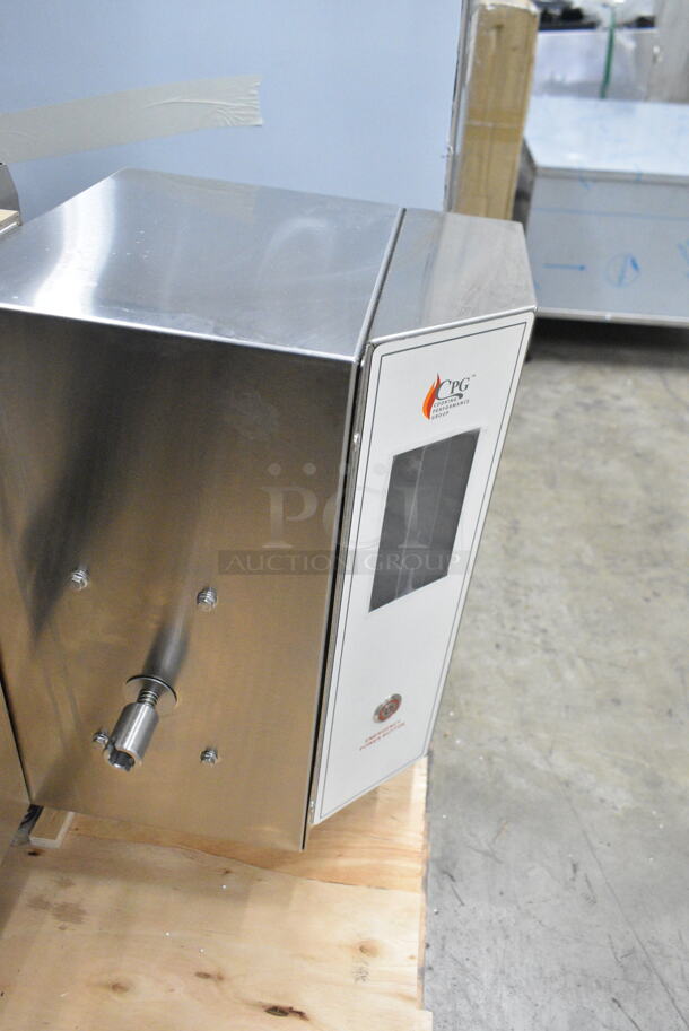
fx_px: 774
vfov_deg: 67.3
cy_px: 516
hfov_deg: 48.0
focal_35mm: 27
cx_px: 344
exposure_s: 1/160
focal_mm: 18
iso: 6400
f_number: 6.3
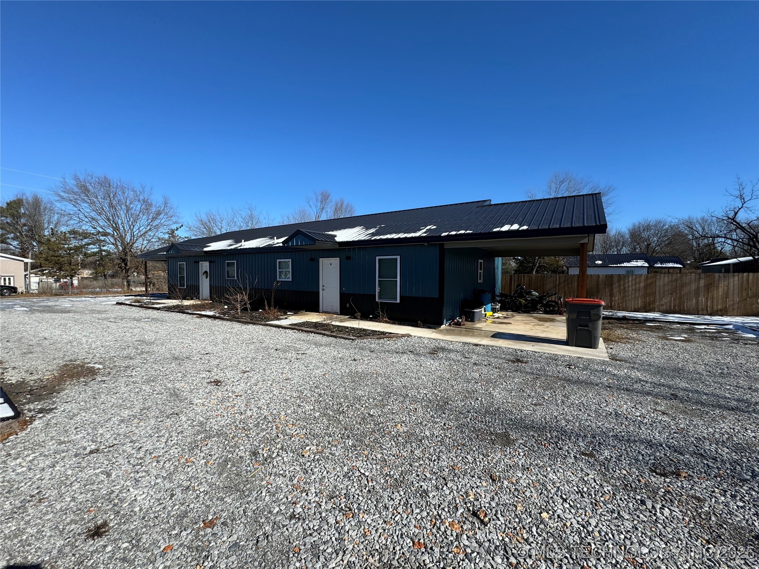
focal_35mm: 14
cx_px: 380
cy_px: 284
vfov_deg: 85.7
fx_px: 307
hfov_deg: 102.1
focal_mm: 2.22
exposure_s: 1/2208
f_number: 2.2
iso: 50
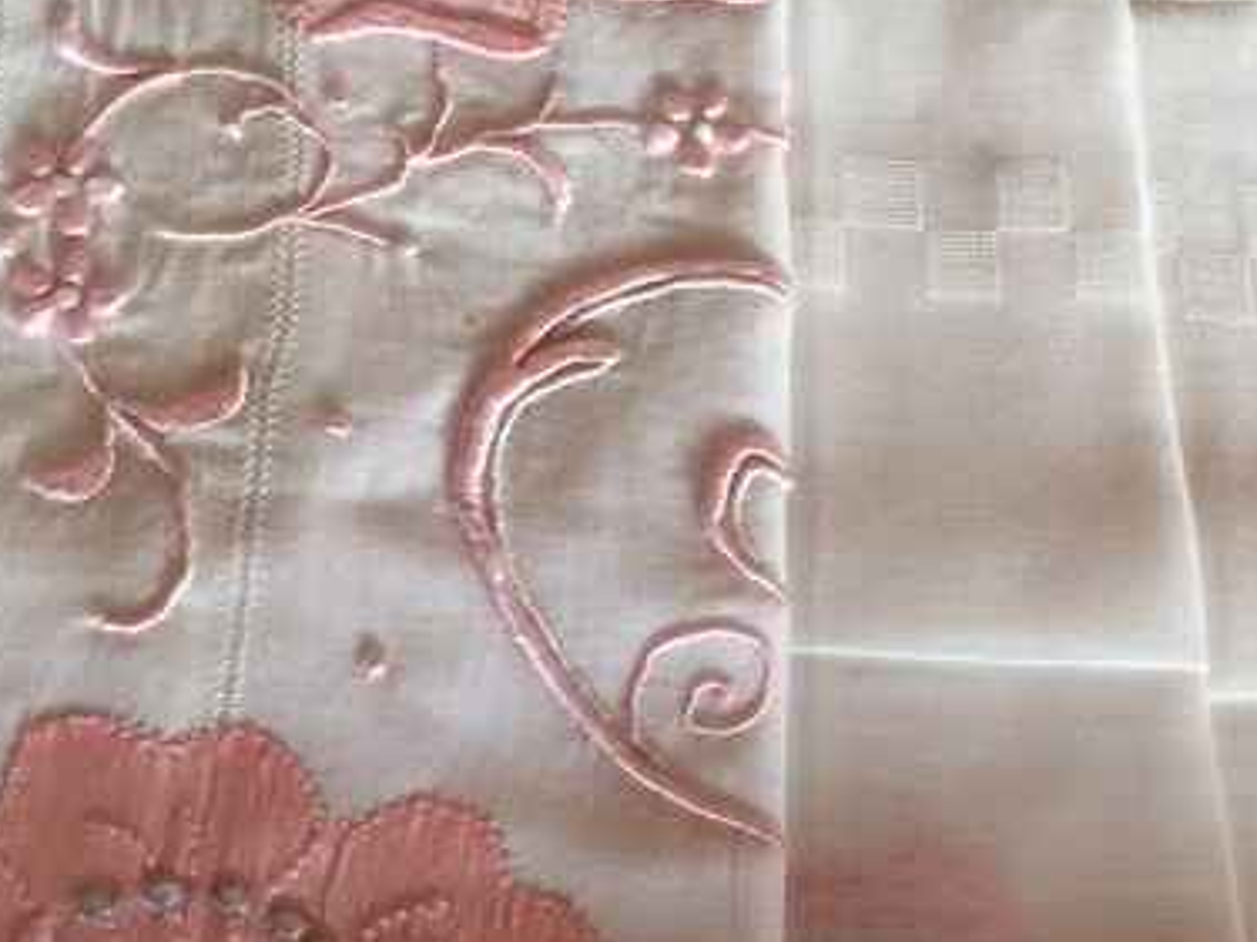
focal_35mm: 72
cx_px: 895
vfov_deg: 20.3
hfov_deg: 26.8
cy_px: 665
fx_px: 2614
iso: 160
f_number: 2.2
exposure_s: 1/30
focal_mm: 4.12
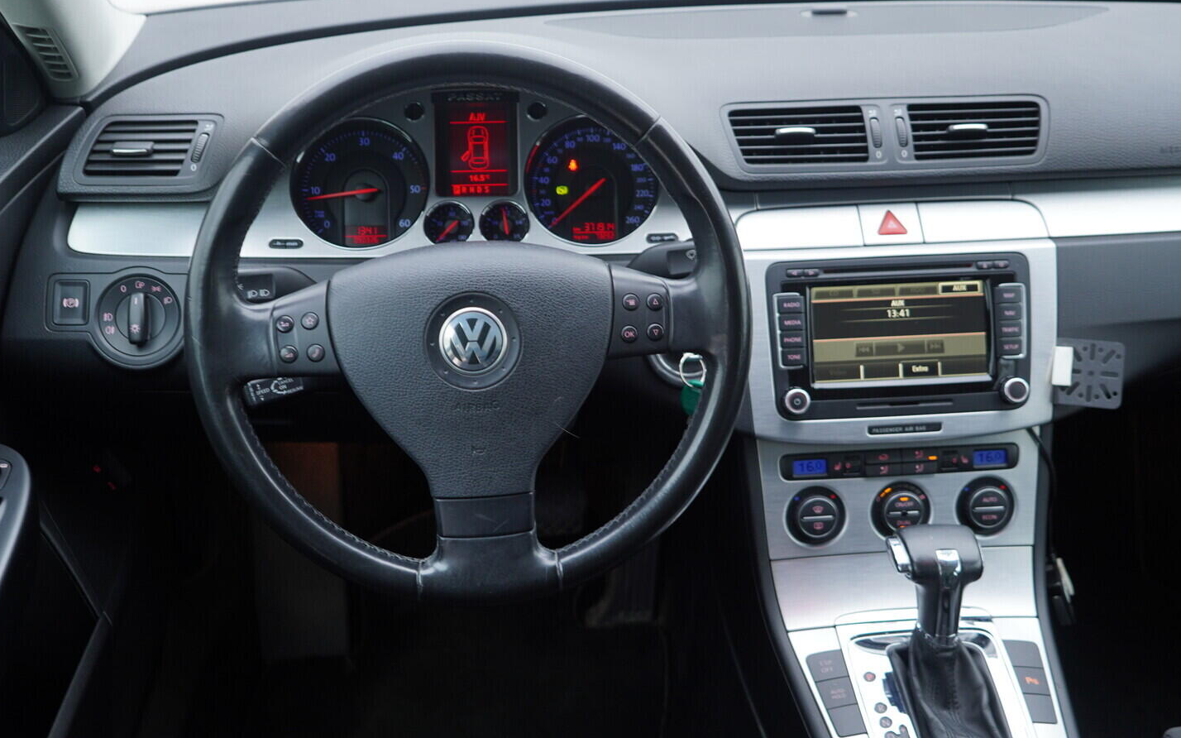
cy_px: 388
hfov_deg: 52.8
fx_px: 1191
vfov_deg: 34.4
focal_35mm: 37
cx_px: 589
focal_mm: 24
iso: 160
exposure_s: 1/40
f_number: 2.8
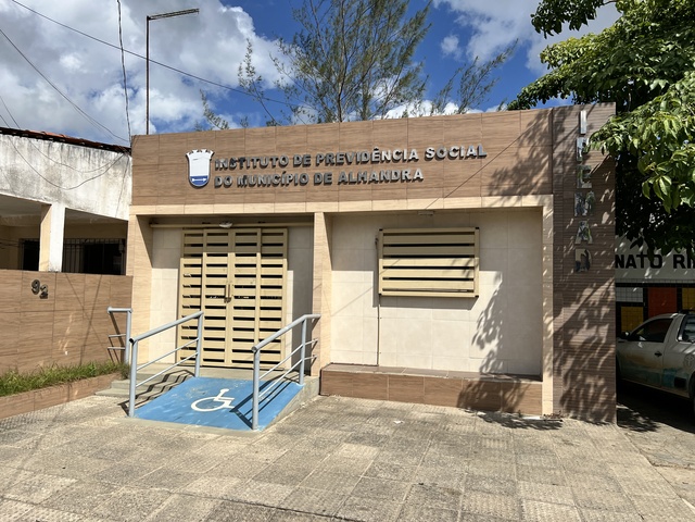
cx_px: 348
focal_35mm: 26
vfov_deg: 53.1
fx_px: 522
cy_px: 261
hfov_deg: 67.3
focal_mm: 5.7
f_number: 1.5
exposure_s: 1/9434
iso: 50
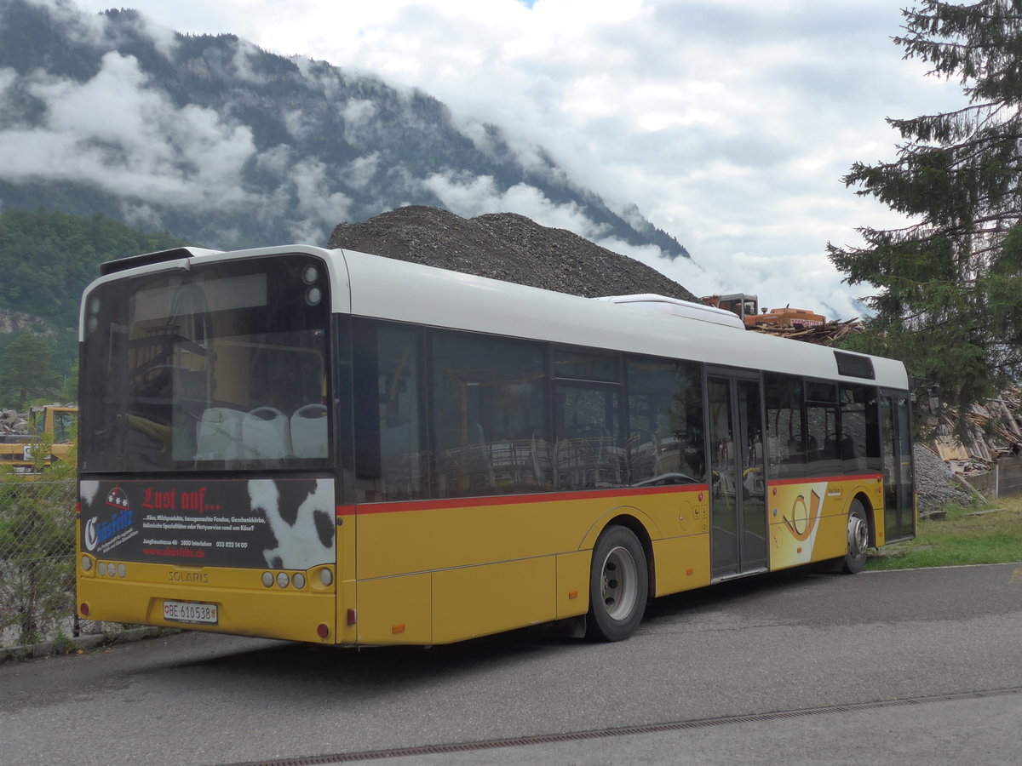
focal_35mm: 41
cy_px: 383
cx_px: 511
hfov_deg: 45.8
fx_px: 1210
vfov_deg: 35.1
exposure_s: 1/800
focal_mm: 8.4
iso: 160
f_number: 2.8
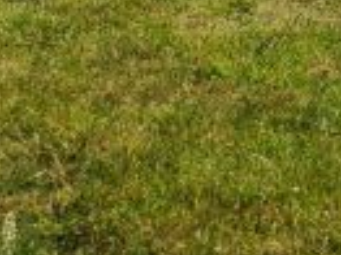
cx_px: 554
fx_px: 1860
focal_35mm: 189
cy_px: -264
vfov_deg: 7.5
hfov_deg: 10.1
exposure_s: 1/3880
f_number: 1.8
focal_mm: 5.4
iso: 50
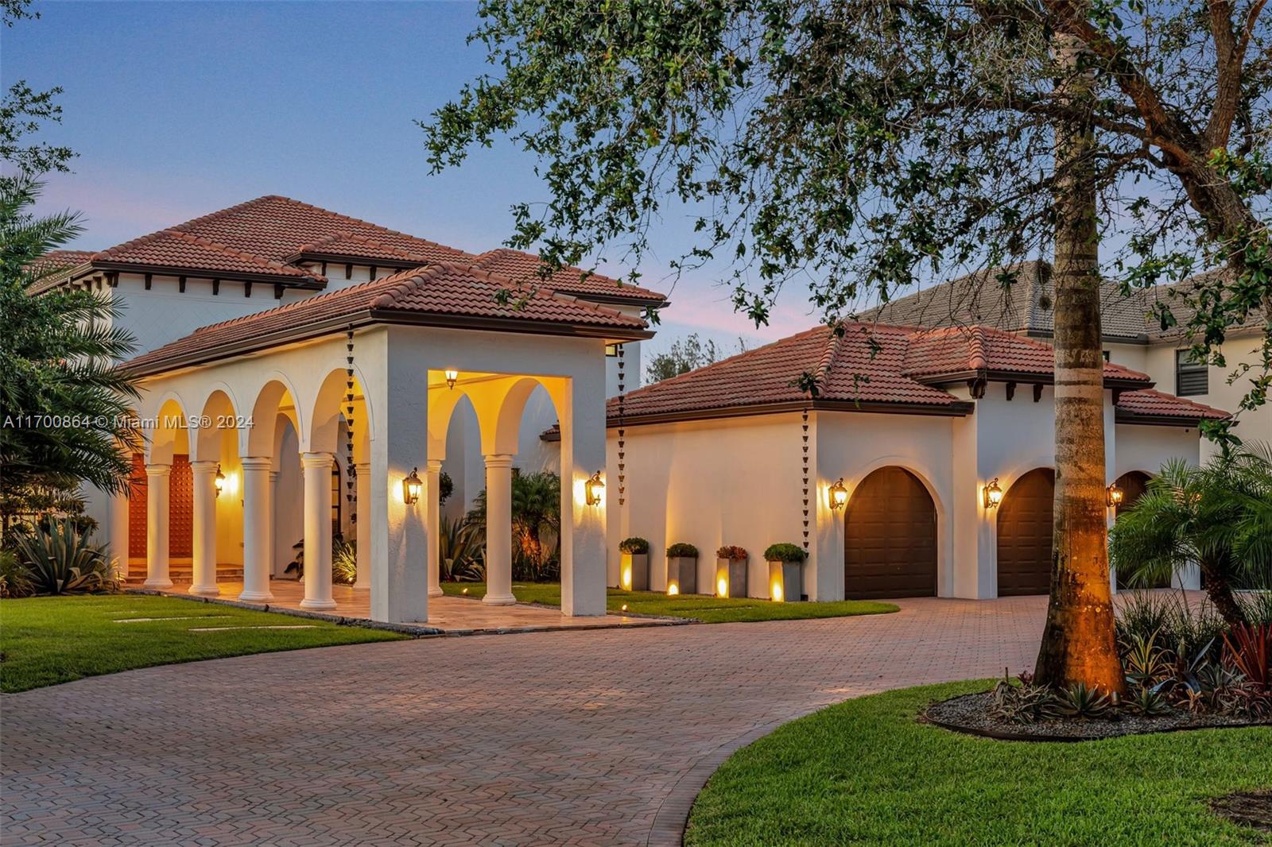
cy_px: 424
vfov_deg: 28.6
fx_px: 1660
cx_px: 636
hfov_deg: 41.9
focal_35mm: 47
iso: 400
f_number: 7.1
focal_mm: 47
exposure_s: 1/3
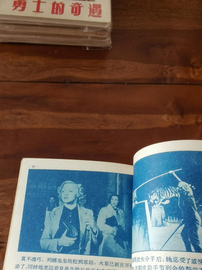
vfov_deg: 47.1
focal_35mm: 39
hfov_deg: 36.3
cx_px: 140
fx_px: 303
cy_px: 180
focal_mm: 2.26
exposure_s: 1/60
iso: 64
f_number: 2.2
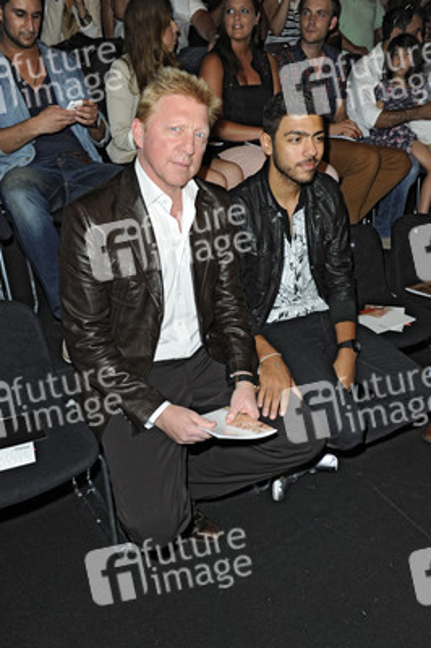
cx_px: 216
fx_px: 522
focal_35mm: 29
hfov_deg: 44.9
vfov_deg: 63.7
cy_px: 324
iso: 1250
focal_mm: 29
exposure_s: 1/100
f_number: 5.6
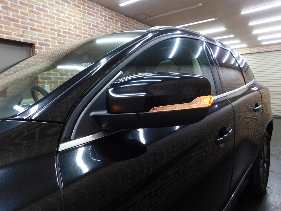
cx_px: 140
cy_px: 106
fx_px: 187
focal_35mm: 23
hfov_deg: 73.9
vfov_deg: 58.9
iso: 220
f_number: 3
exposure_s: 1/30
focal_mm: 4
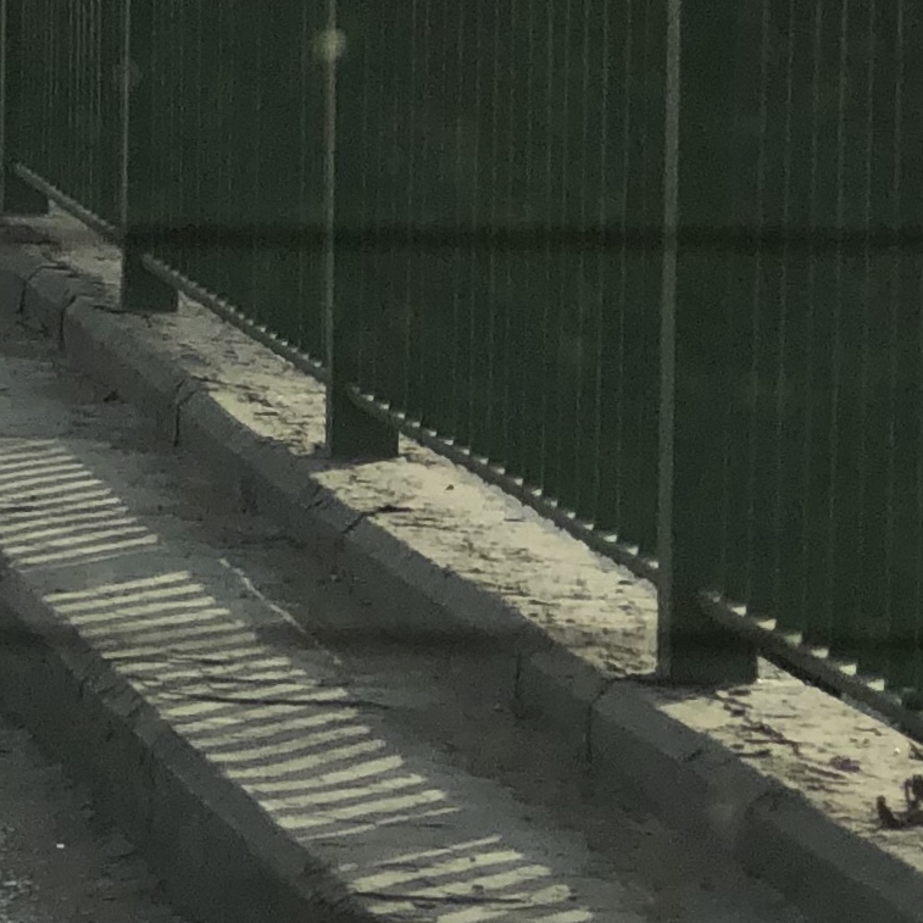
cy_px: -261
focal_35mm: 263
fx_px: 7934
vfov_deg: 6.6
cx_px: -1236
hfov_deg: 6.4
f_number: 2.8
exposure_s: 1/800
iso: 20
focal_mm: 6.6
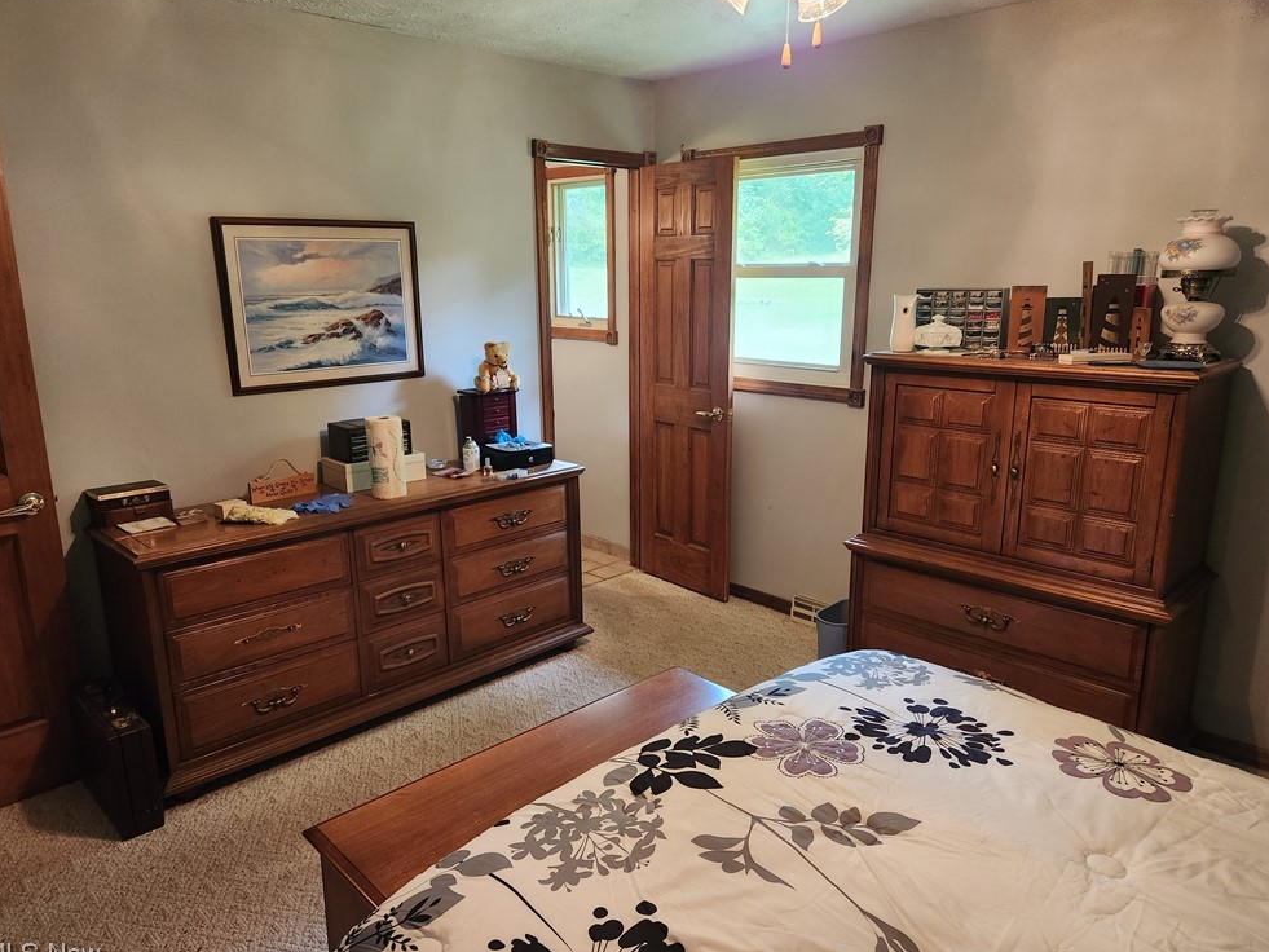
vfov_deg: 56.8
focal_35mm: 24
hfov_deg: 71.6
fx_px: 880
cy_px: 479
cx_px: 639
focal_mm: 5.4
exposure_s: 1/120
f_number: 1.8
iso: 800
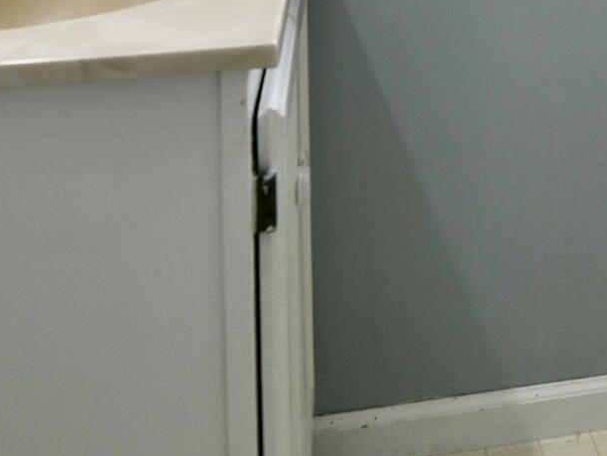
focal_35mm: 66
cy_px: -206
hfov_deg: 27.2
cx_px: 649
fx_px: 1157
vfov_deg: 19.7
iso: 800
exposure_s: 1/250
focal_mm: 14
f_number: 3.5
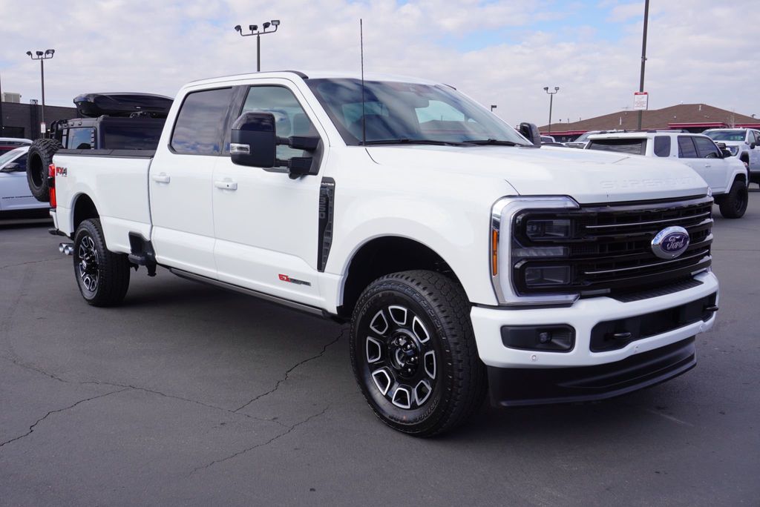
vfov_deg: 36.9
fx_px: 760
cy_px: 254
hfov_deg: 53.1
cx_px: 380
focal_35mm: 36
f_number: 9
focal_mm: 24
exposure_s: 1/125
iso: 100
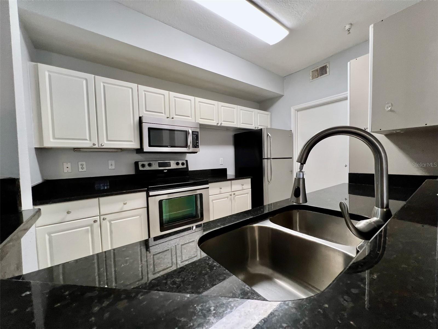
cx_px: 219
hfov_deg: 106.2
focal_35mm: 13
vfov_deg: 89.9
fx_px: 164
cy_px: 164
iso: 200
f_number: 1.8
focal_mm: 1.57
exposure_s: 1/120
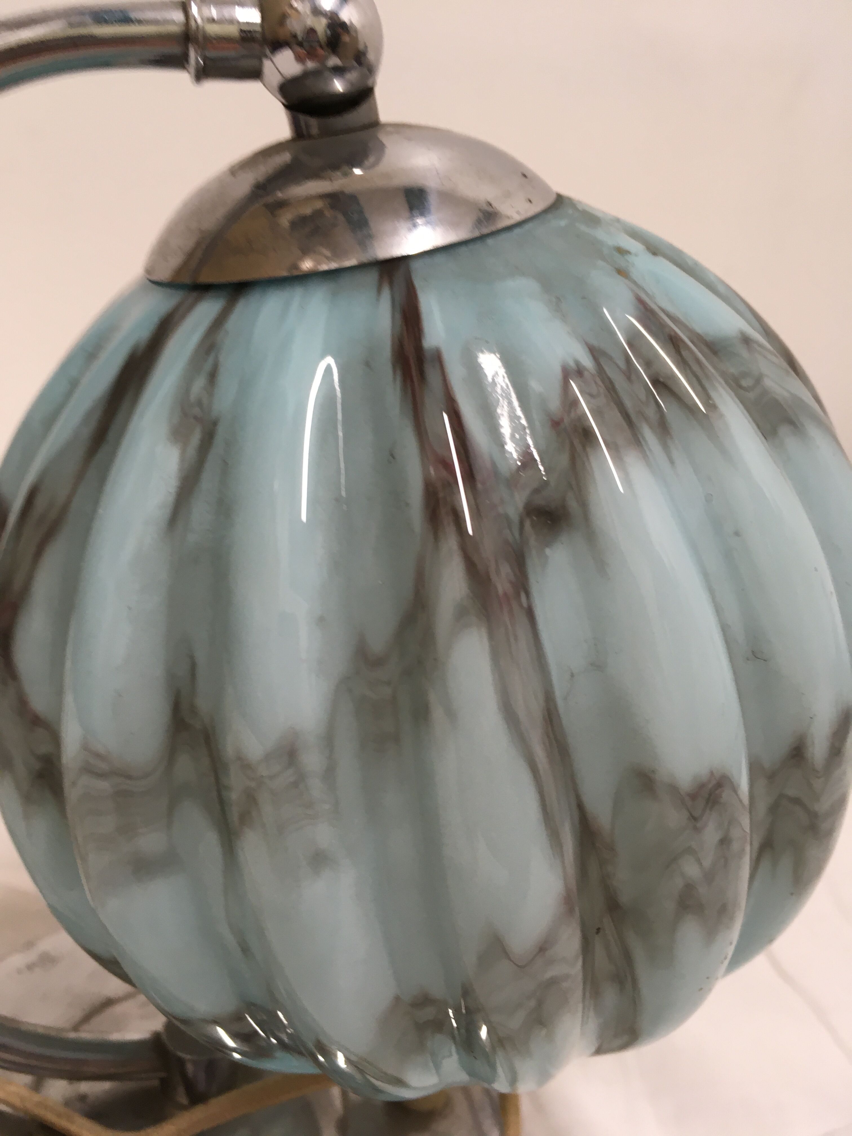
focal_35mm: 29
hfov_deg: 48.2
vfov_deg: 61.7
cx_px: 426
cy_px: 568
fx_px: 952
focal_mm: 4.15
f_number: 2.2
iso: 64
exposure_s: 1/33
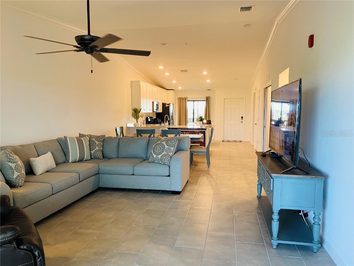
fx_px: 266
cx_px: 177
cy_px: 133
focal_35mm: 26
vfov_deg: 53.1
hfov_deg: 67.3
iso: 160
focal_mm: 4.25
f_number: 1.8
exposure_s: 1/60
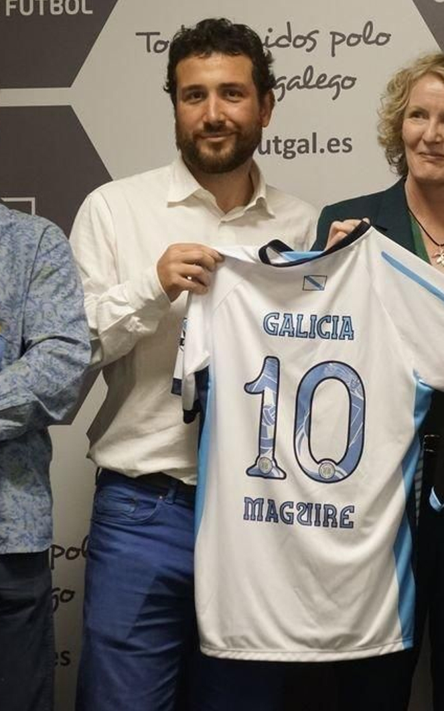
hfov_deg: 10.2
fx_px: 2455
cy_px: 356
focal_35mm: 127
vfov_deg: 16.5
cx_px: 503
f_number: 4.5
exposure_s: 1/100
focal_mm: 55
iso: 1600
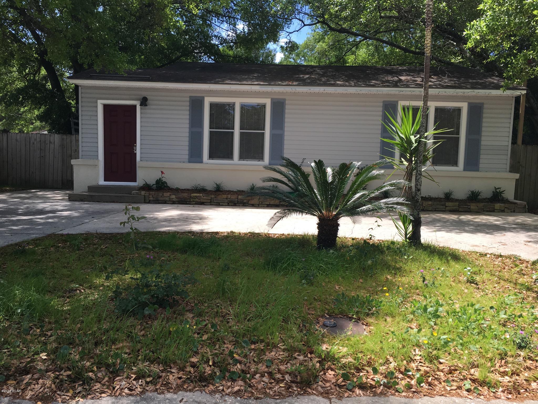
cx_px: 269
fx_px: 451
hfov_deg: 61.7
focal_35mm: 29
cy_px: 202
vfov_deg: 48.2
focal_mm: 4.15
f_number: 2.2
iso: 25
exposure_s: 1/646
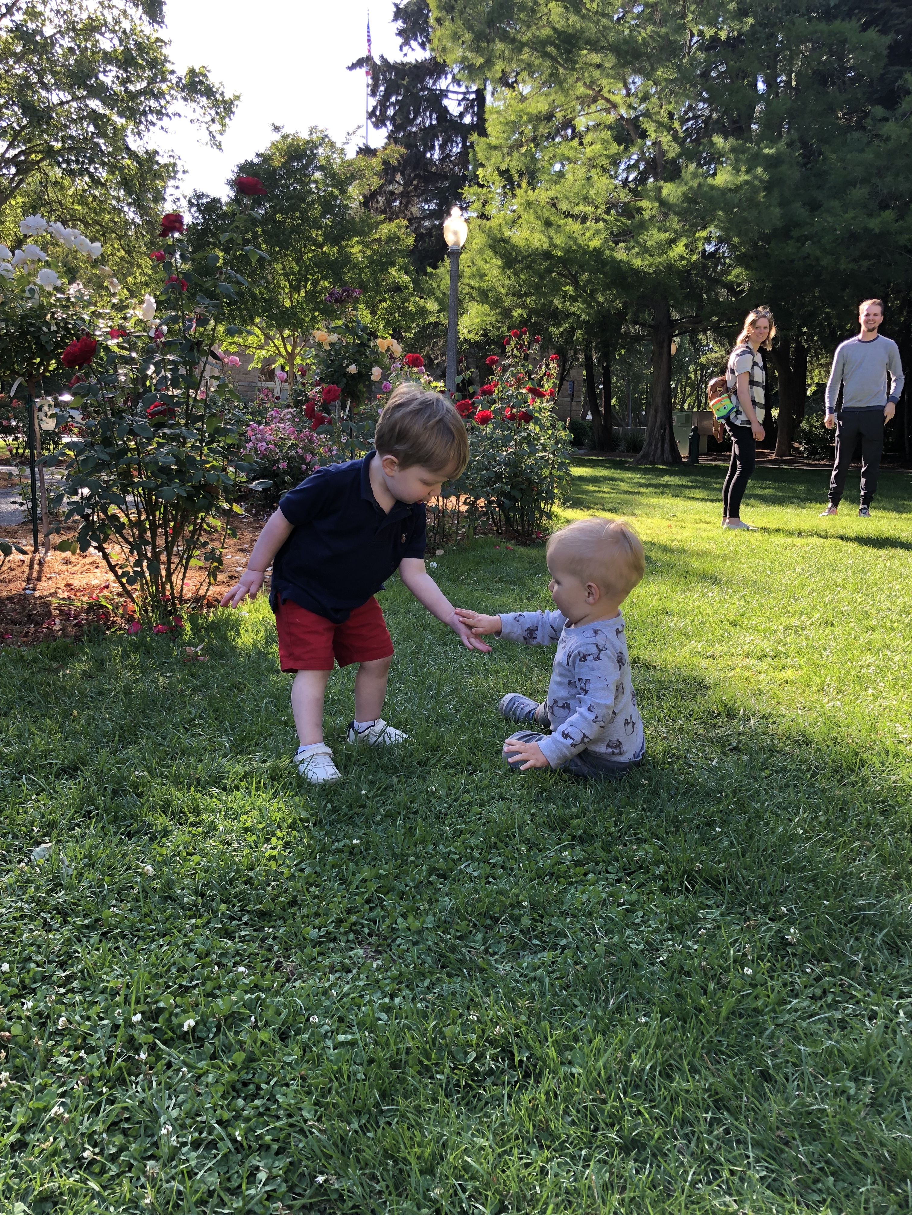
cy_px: 608
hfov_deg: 49.7
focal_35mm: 28
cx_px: 456
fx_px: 984
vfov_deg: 63.4
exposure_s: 1/123
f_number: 1.8
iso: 20
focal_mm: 4
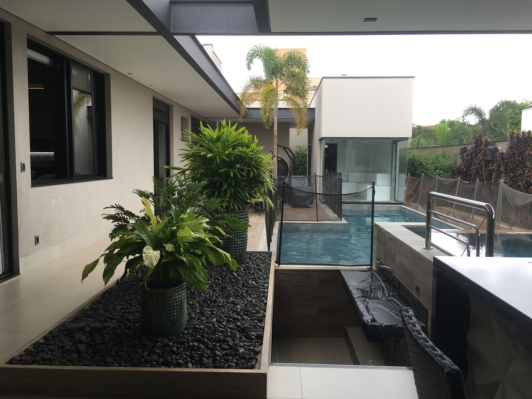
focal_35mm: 29
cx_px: 266
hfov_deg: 61.7
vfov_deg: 48.2
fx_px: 446
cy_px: 200
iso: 25
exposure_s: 1/206
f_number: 2.2
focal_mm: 4.15
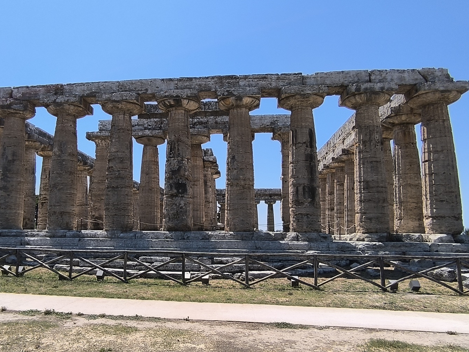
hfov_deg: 68.8
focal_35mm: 25
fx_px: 339
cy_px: 192
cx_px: 191
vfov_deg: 54.8
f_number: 2.2
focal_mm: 1.65
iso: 50
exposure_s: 1/2271
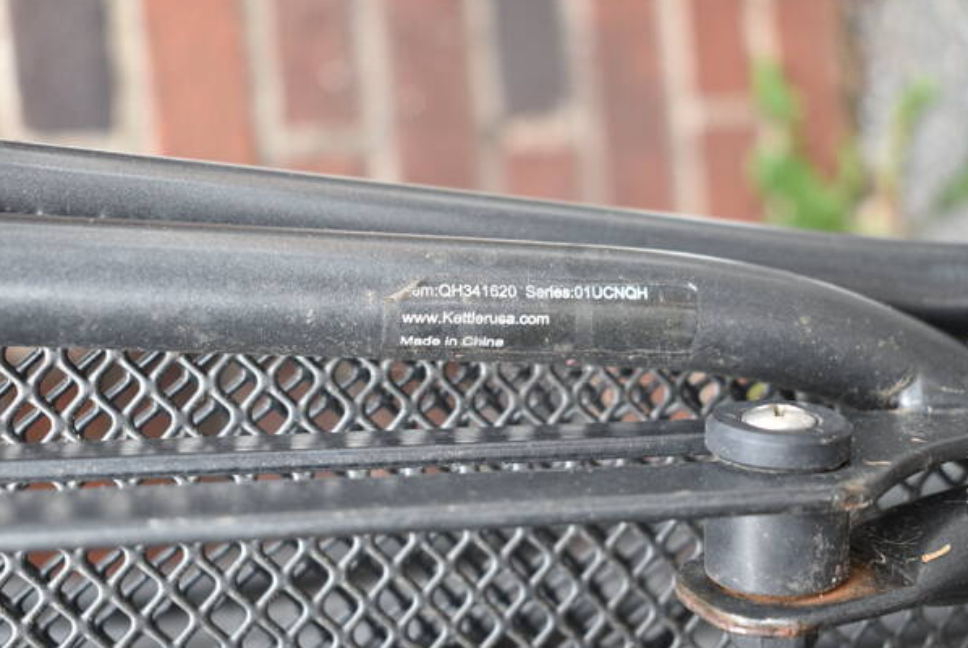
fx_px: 1440
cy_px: 324
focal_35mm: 54
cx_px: 489
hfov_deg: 37.2
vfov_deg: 25.3
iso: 500
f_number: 4.5
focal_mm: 35
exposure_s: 1/60
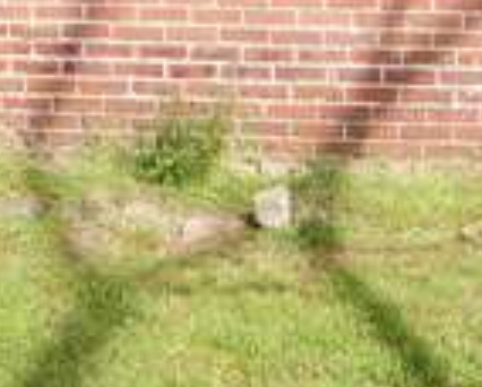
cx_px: -136
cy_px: -283
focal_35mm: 95
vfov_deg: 14.5
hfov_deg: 18.8
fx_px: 1357
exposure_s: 1/200
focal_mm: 12
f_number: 8
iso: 200
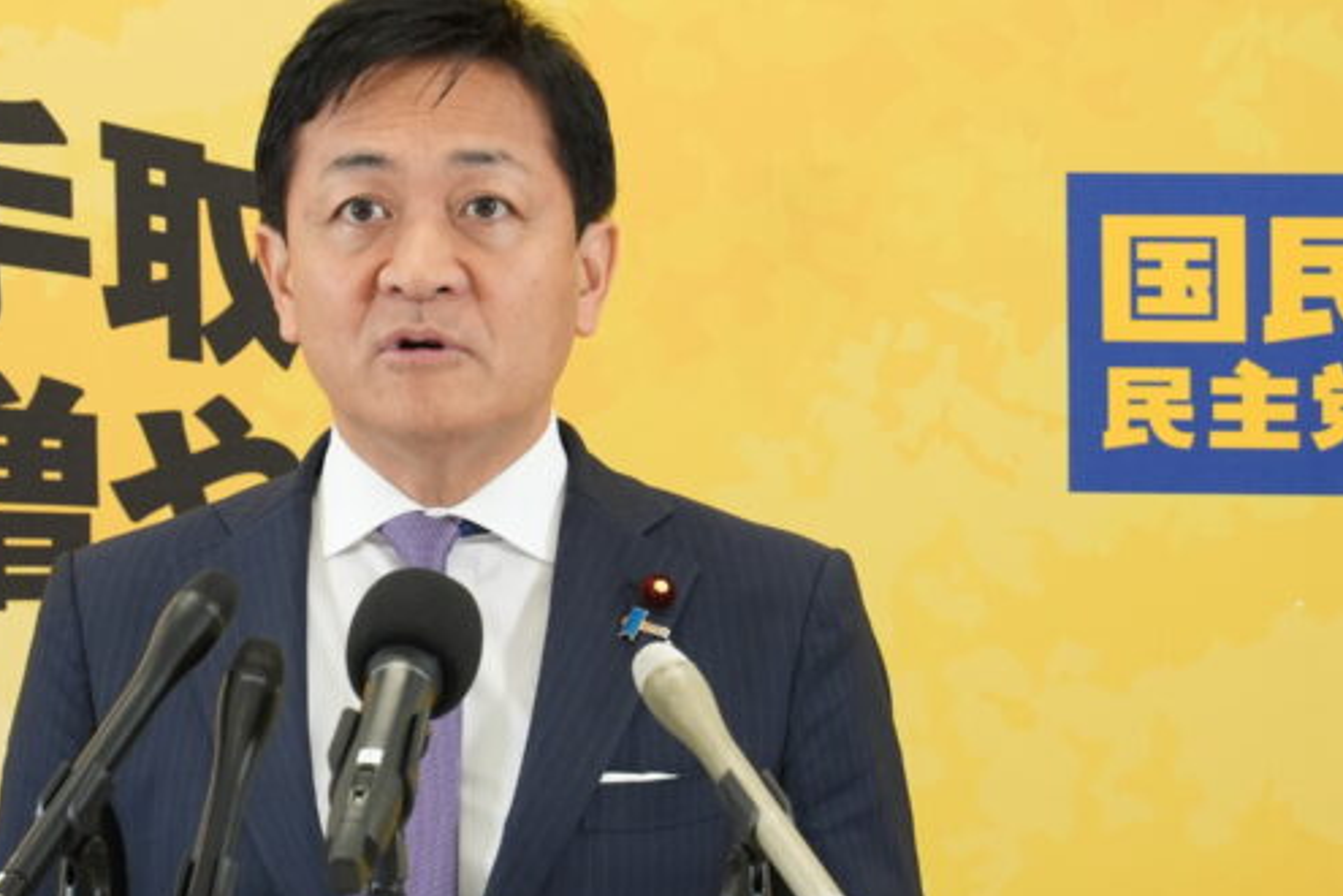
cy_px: 519
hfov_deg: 4.4
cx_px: 393
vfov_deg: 3.0
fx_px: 17346
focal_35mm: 465
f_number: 5.6
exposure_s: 1/125
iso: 1600
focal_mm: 200
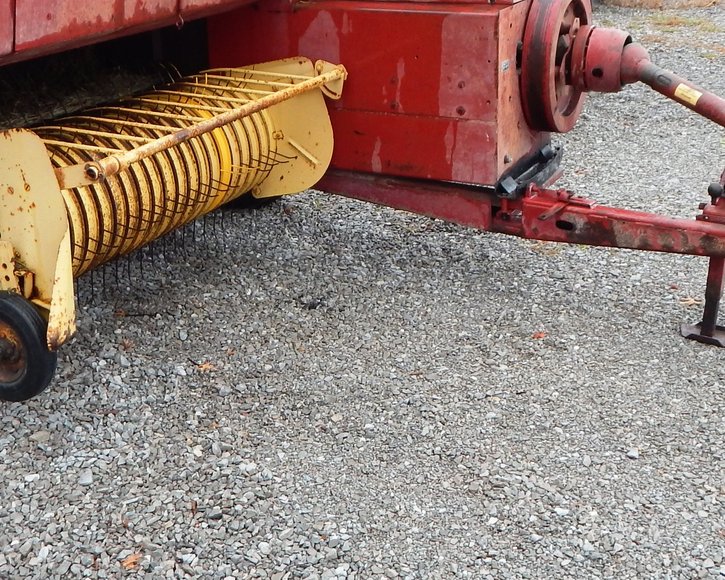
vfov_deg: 29.0
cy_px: 203
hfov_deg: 36.0
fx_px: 1116
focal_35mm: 52
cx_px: 331
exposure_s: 1/400
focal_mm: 4
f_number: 3
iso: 125
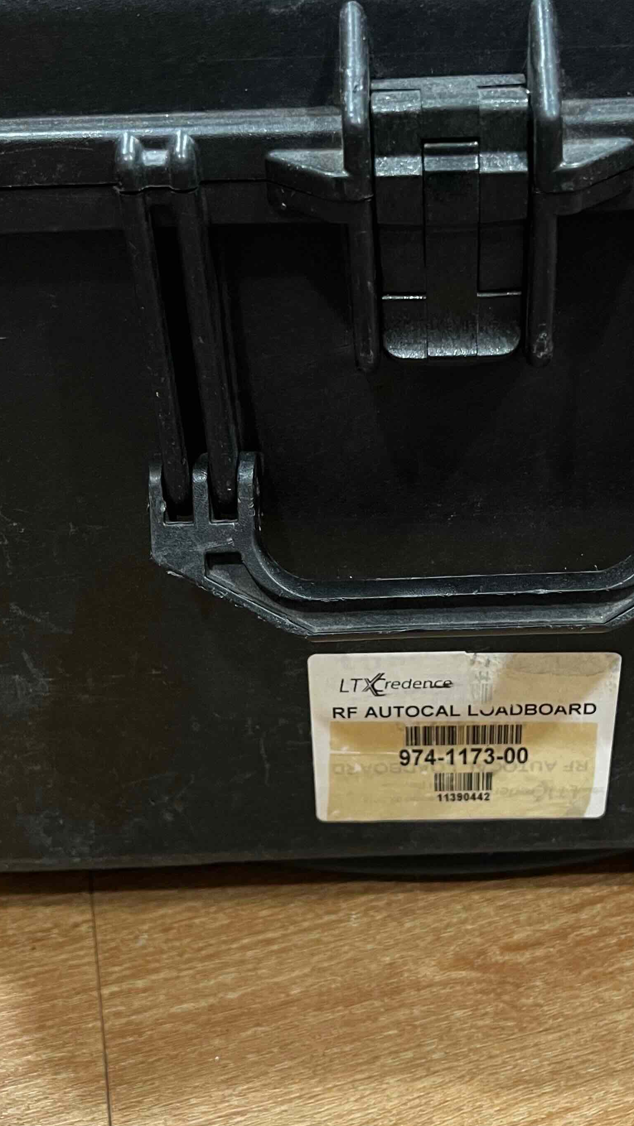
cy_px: 495
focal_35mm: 42
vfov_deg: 48.2
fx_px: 1255
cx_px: 410
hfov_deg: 28.2
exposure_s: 1/33
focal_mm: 5.7
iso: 500
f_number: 1.5
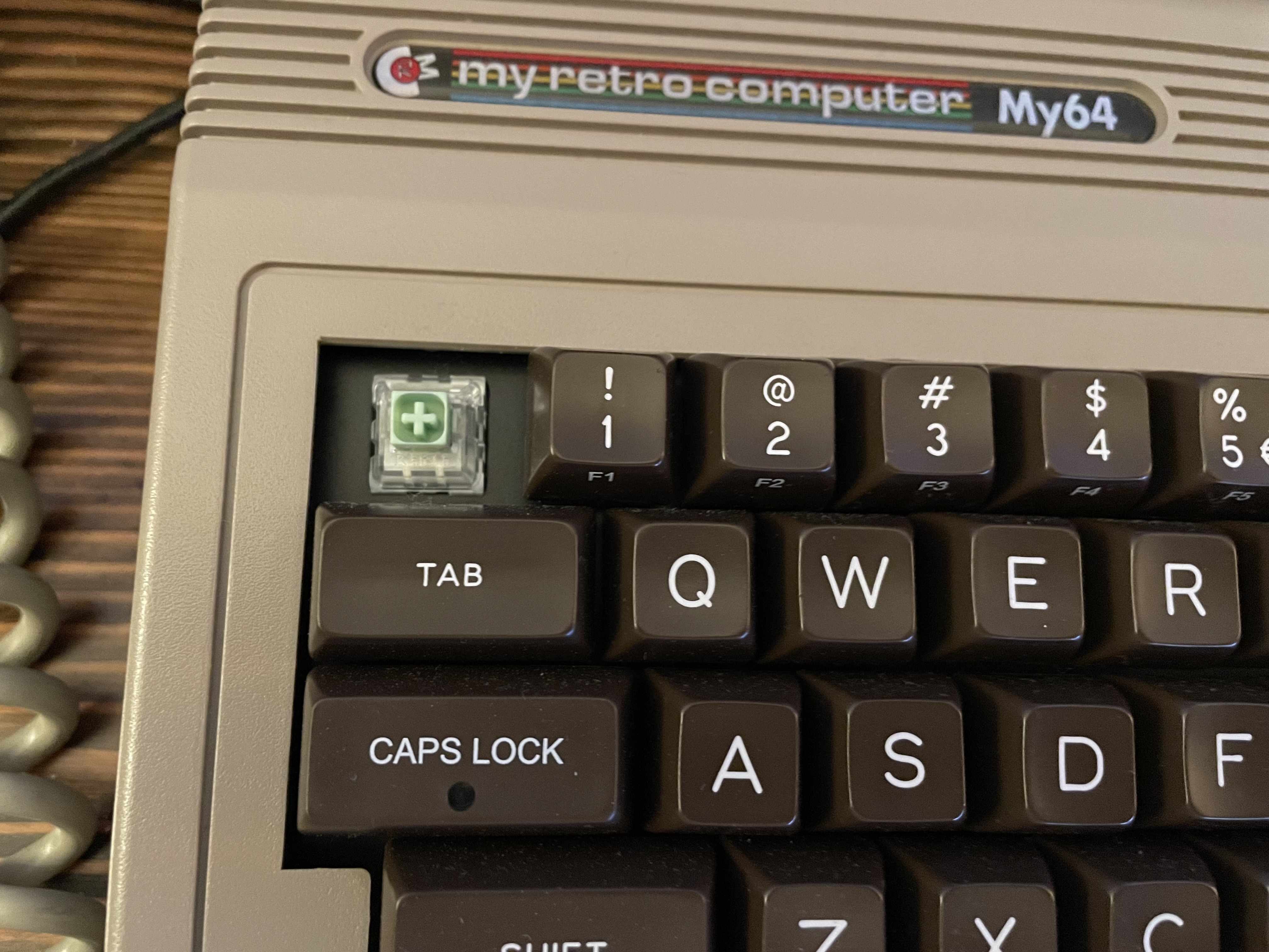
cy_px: 476
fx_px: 953
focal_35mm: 26
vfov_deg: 53.1
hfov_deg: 67.3
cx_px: 634
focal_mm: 4.2
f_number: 1.6
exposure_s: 1/30
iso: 1000
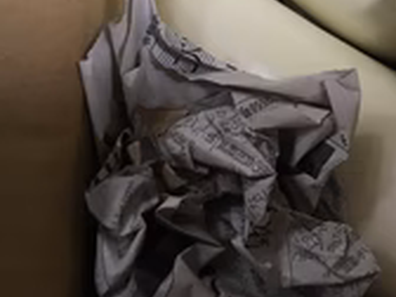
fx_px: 789
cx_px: 382
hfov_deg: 26.8
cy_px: -38
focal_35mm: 69
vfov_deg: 20.2
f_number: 2.2
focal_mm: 4.15
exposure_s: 1/30
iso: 25
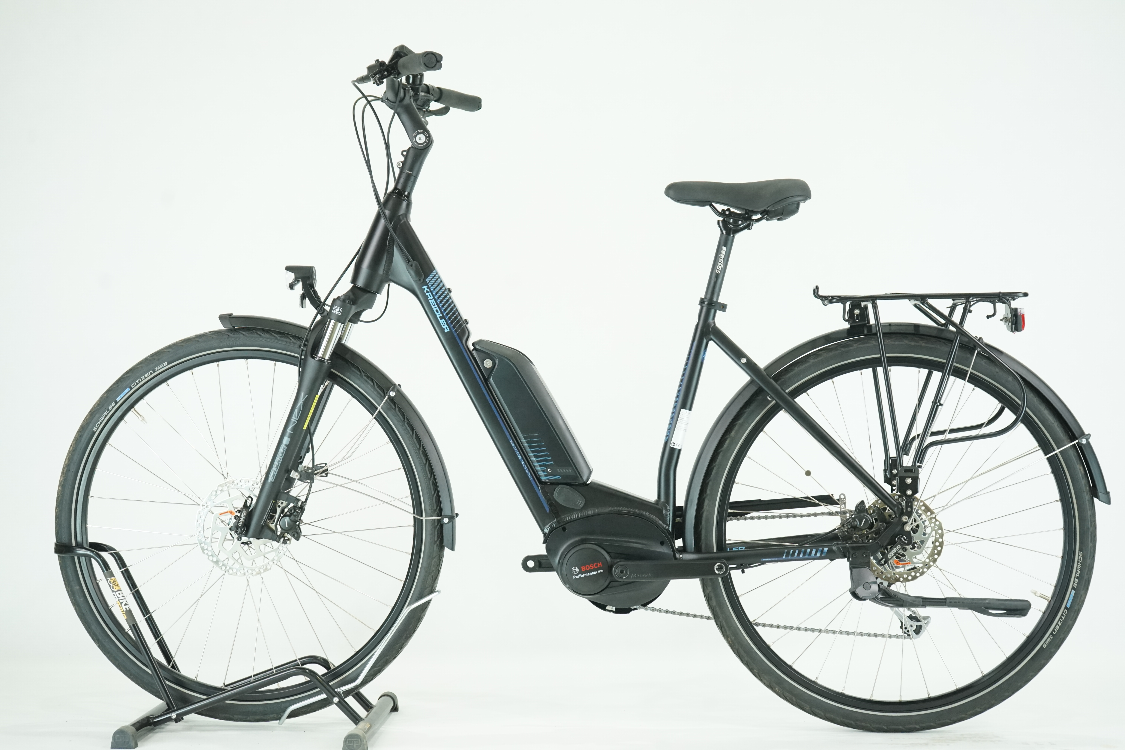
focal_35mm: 56
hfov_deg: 35.6
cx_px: 562
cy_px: 375
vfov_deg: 24.2
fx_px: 1750
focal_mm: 56
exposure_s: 1/200
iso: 2500
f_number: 5.6
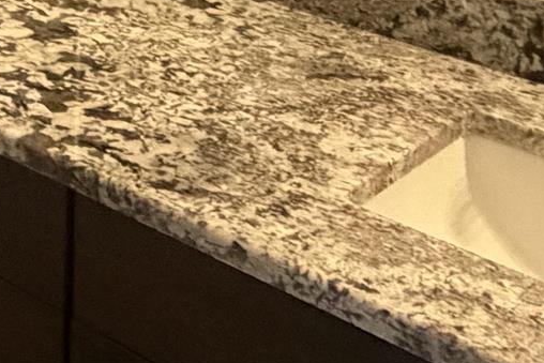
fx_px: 1330
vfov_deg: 14.1
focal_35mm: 88
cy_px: -247
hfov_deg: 22.1
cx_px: -16
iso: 800
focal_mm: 2.22
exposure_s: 1/60
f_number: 2.2
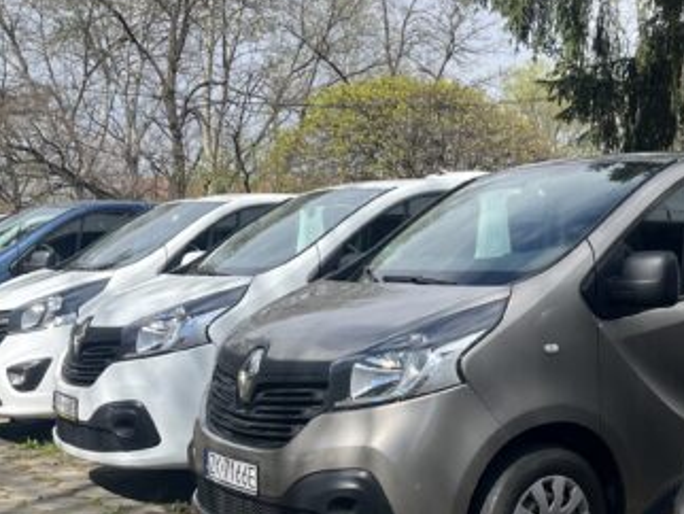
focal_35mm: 62
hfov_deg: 30.2
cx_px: 576
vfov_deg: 23.7
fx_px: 1226
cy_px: 244
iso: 50
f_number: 1.6
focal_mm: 5.1
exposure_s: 1/2688
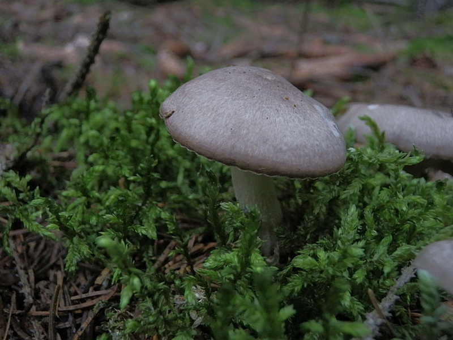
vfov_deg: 38.7
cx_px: 226
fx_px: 484
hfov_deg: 50.1
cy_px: 170
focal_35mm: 37
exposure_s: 1/200
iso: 800
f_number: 3.9
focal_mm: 6.7
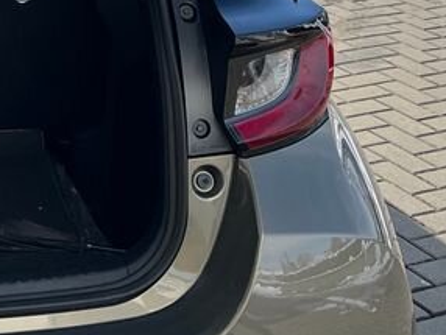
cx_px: -125
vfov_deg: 14.7
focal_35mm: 93
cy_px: -175
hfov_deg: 19.5
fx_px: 1199
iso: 50
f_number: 1.6
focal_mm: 5.1
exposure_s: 1/1497
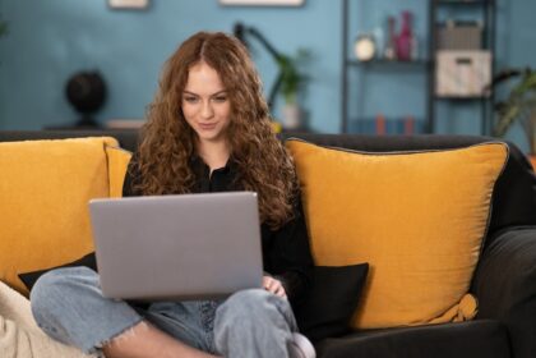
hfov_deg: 23.9
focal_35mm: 85
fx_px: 1265
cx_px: 268
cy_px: 179
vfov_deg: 16.1
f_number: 2
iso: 800
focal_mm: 85
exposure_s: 1/250
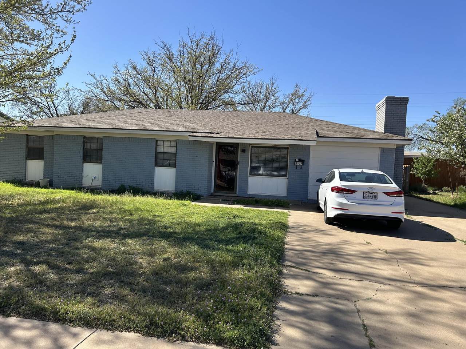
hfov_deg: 67.3
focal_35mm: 26
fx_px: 350
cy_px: 174
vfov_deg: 53.1
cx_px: 233
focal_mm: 5.7
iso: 50
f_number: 1.5
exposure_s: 1/2841
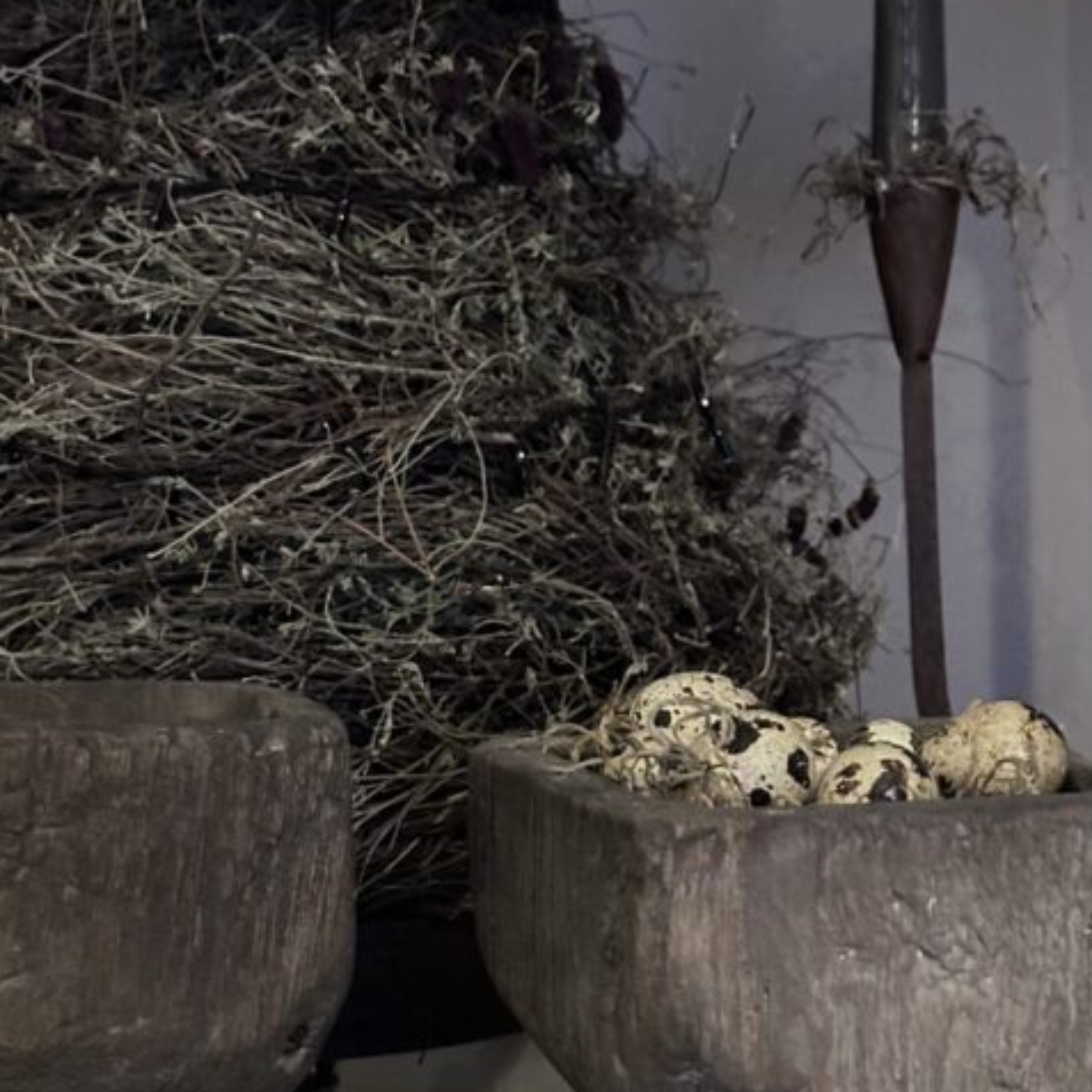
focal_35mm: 91
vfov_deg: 18.9
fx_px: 3248
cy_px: 888
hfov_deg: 19.1
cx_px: 501
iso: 1000
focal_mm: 6.86
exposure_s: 1/17
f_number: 1.78
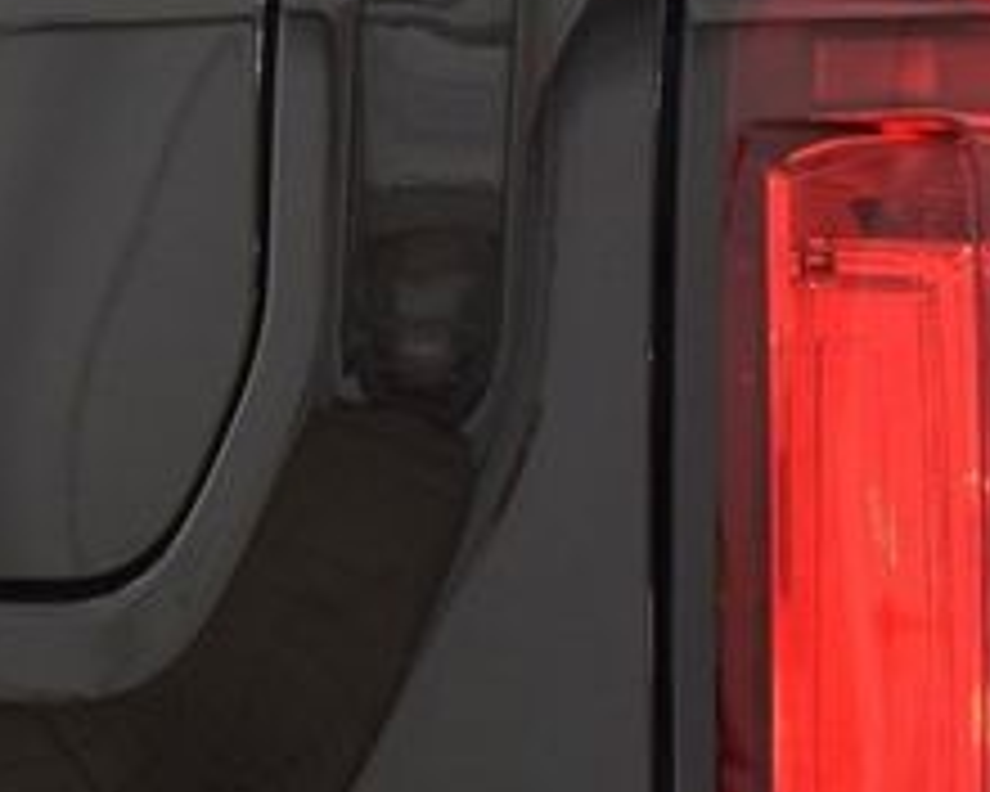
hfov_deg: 11.1
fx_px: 5040
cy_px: 745
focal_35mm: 172
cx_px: 954
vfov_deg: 8.9
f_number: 6.3
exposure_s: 1/15
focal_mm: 42
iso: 1000
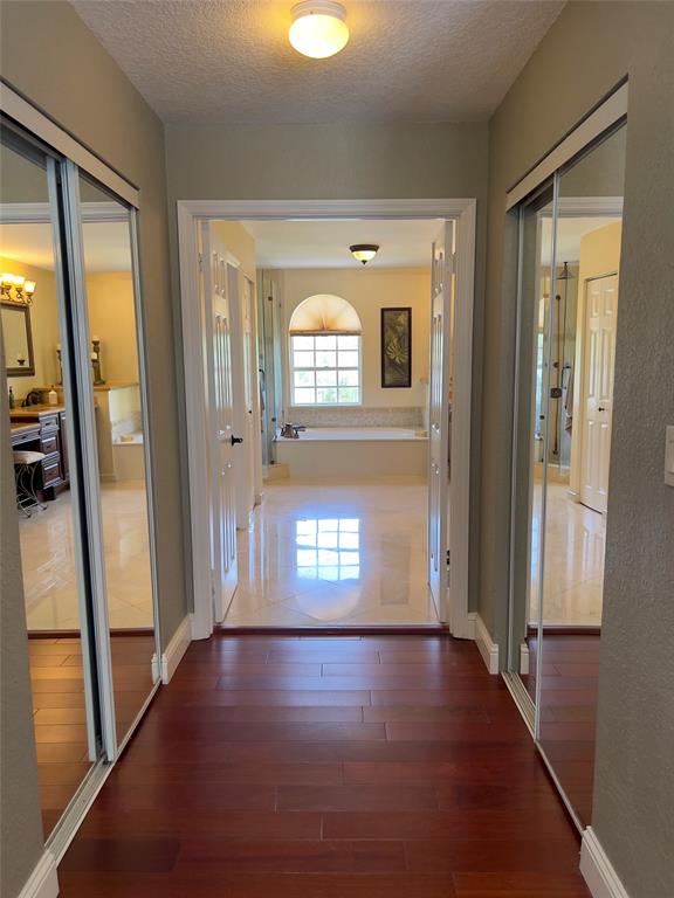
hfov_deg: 53.1
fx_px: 675
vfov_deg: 67.3
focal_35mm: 26
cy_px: 449
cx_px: 337
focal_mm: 5.7
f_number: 1.5
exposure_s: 1/120
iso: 80
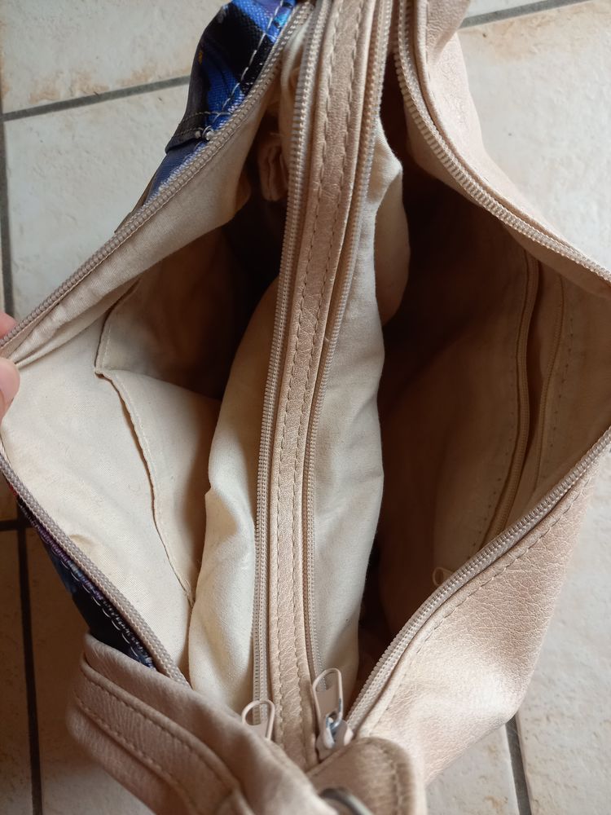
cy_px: 408
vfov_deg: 69.4
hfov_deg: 54.9
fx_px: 588
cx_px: 306
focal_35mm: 25
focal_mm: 4.65
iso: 250
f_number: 1.8
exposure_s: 1/50
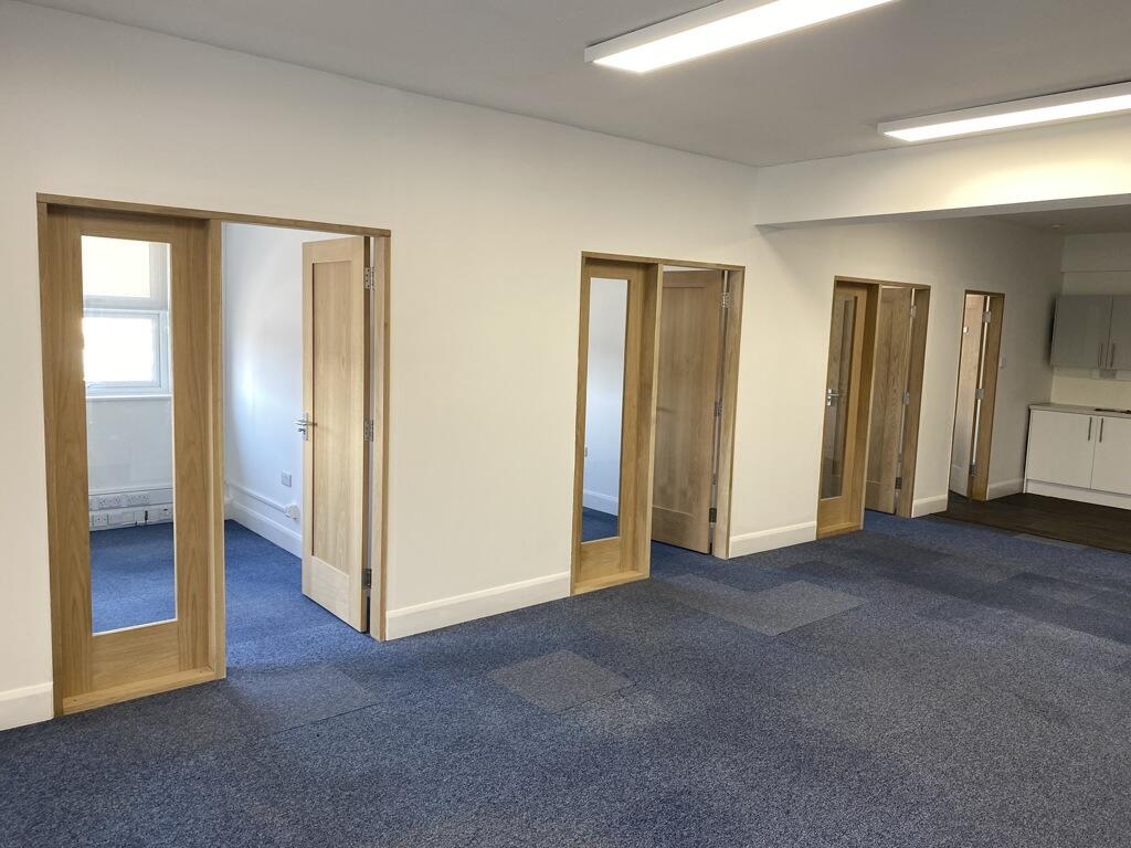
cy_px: 424
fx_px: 849
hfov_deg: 67.3
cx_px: 566
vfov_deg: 53.1
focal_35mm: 26
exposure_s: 1/100
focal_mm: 4.25
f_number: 1.8
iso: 80
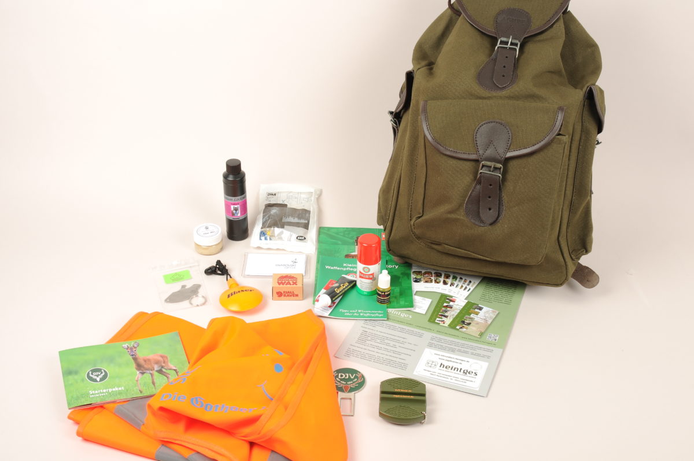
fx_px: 809
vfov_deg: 31.8
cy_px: 230
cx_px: 347
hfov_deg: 46.4
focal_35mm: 42
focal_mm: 28
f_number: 8
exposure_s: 1/125
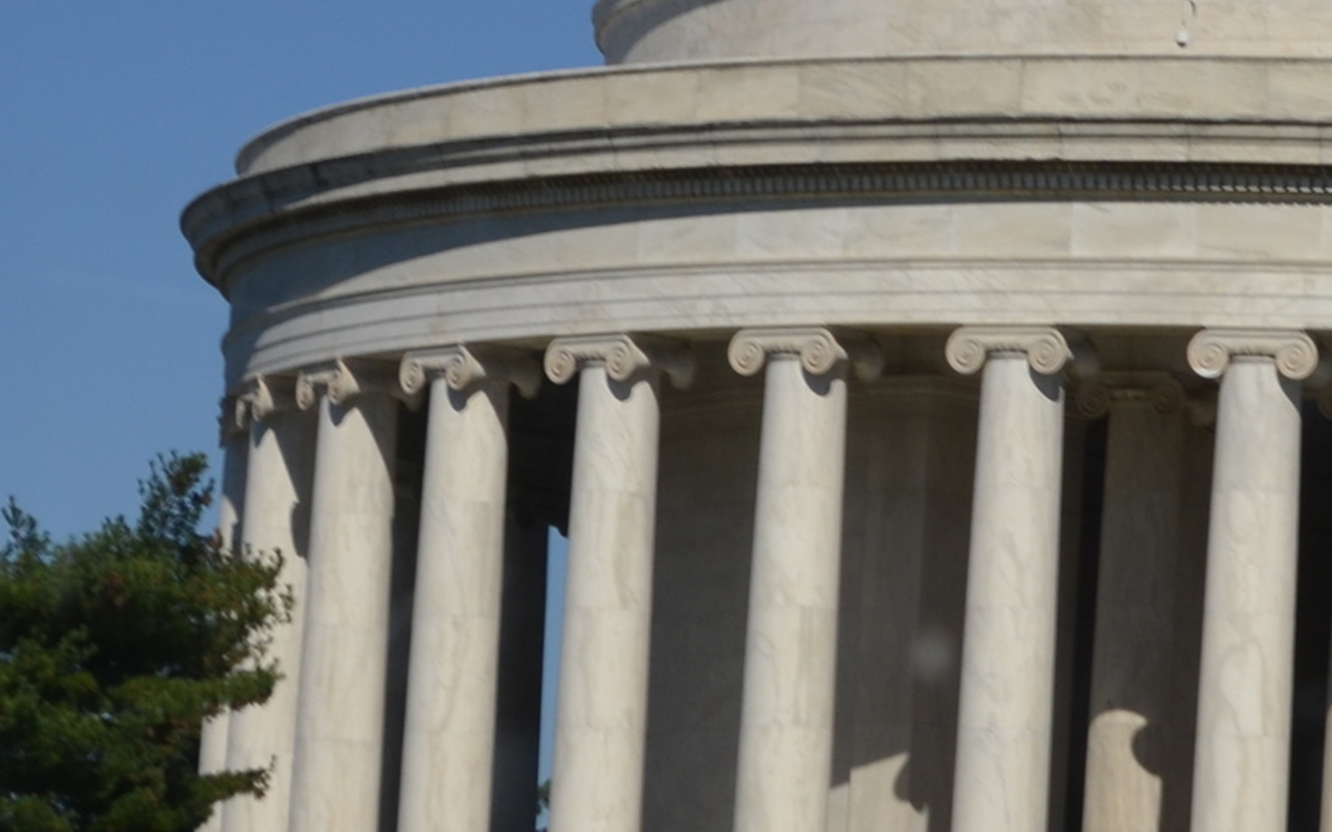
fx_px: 9822
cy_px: 112
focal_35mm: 271
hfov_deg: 7.7
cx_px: 1633
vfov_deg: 4.8
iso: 200
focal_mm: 55
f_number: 8
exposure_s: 1/250
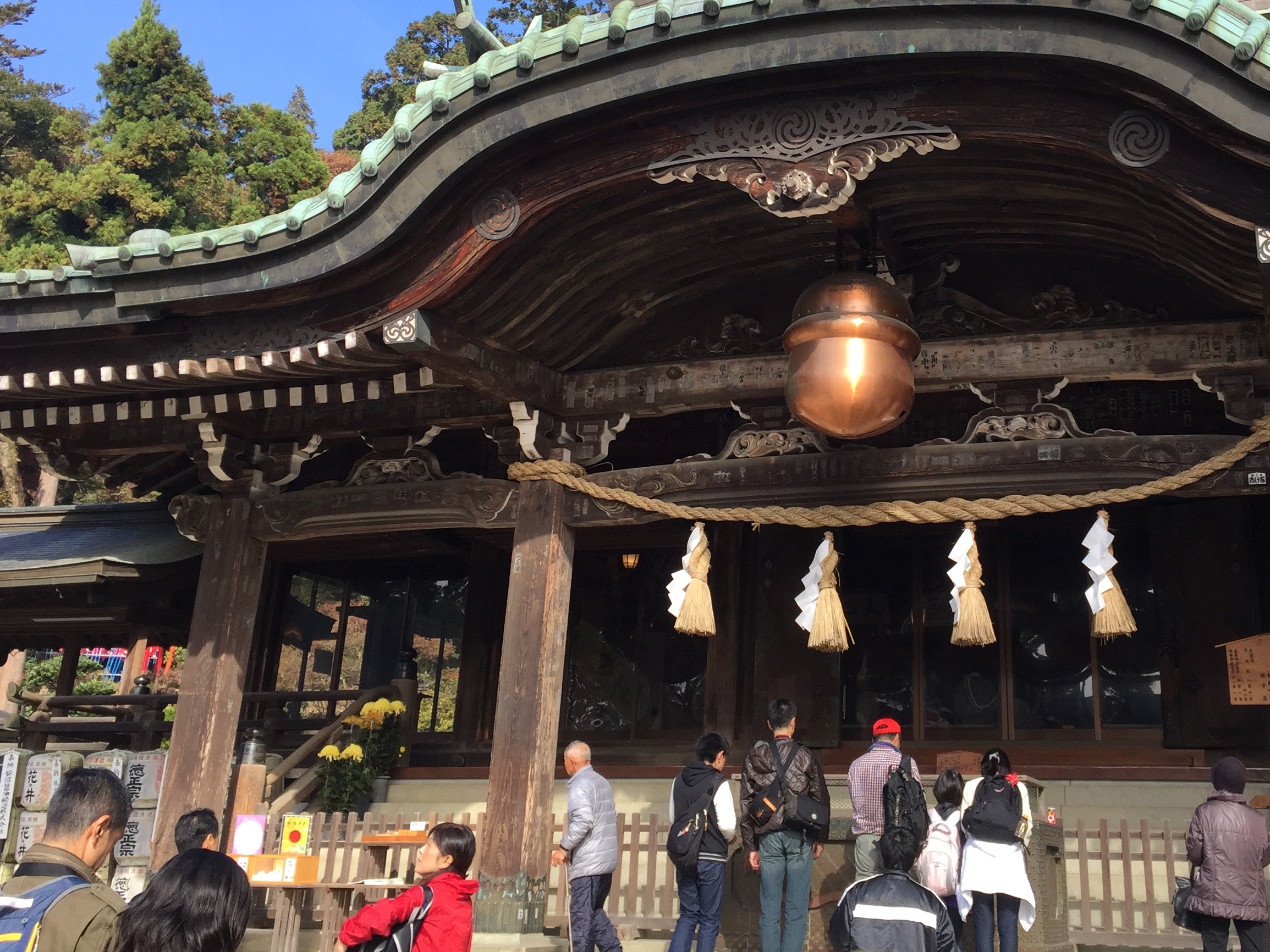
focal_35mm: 41
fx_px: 1504
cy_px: 292
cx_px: 803
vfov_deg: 34.7
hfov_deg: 45.3
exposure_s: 1/719
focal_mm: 4.15
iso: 32
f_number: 2.2
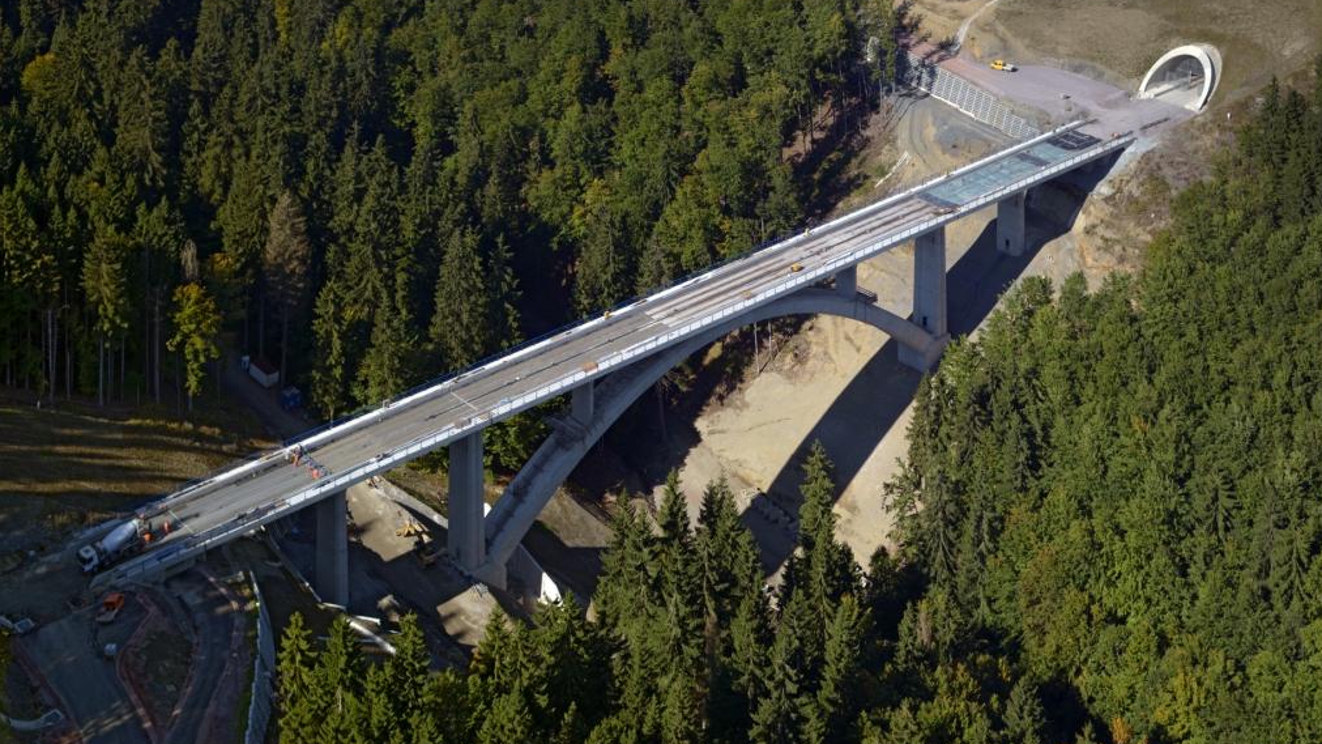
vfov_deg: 22.6
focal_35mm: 53
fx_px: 1858
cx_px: 668
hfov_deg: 39.2
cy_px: 369
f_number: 4.5
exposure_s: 1/1000
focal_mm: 50
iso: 100
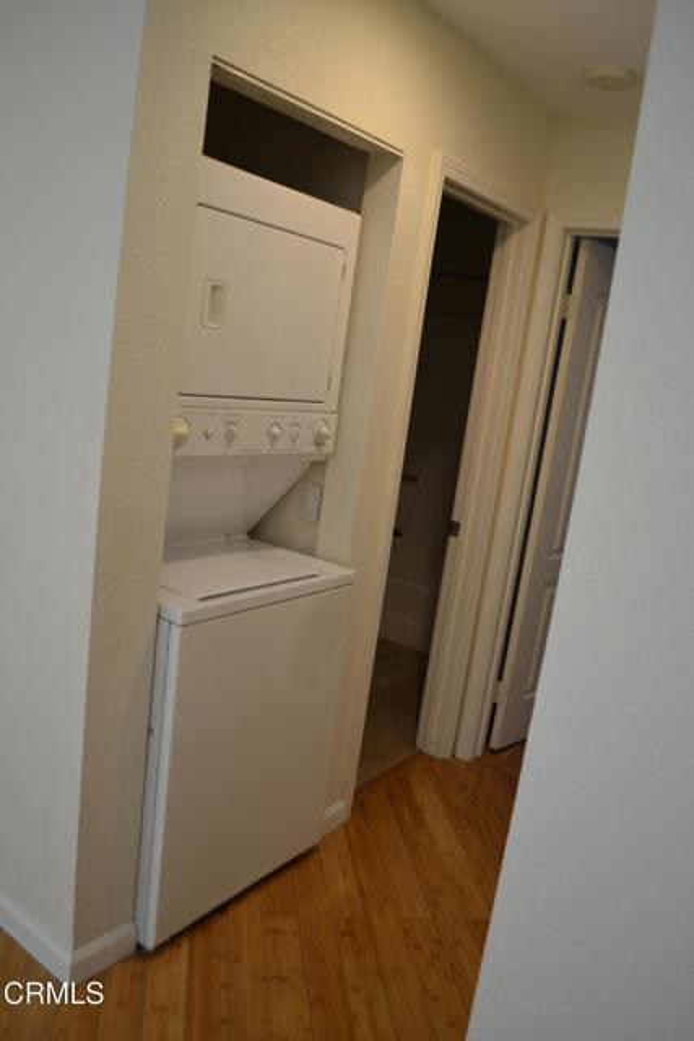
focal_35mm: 27
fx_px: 780
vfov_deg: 67.4
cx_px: 347
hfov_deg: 48.0
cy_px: 520
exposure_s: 1/40
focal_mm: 18
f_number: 3.5
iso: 400
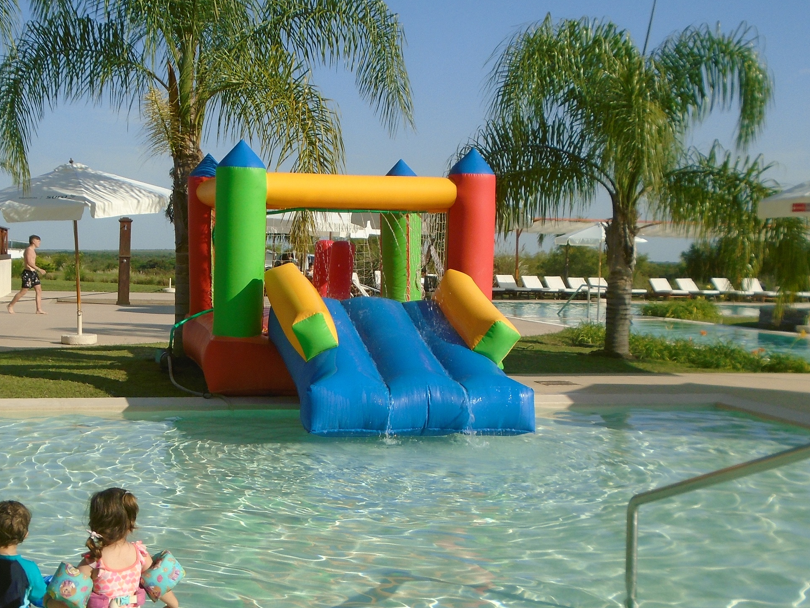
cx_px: 333
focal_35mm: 48
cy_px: 315
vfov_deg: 30.3
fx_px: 1123
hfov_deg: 39.5
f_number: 9.5
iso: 100
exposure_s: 1/200
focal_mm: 6.4
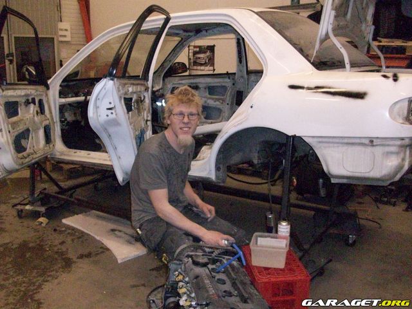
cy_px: 154
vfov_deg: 41.8
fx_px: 405
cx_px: 206
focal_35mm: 34
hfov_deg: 54.0
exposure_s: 1/128
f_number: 2.8
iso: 800
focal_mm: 5.7
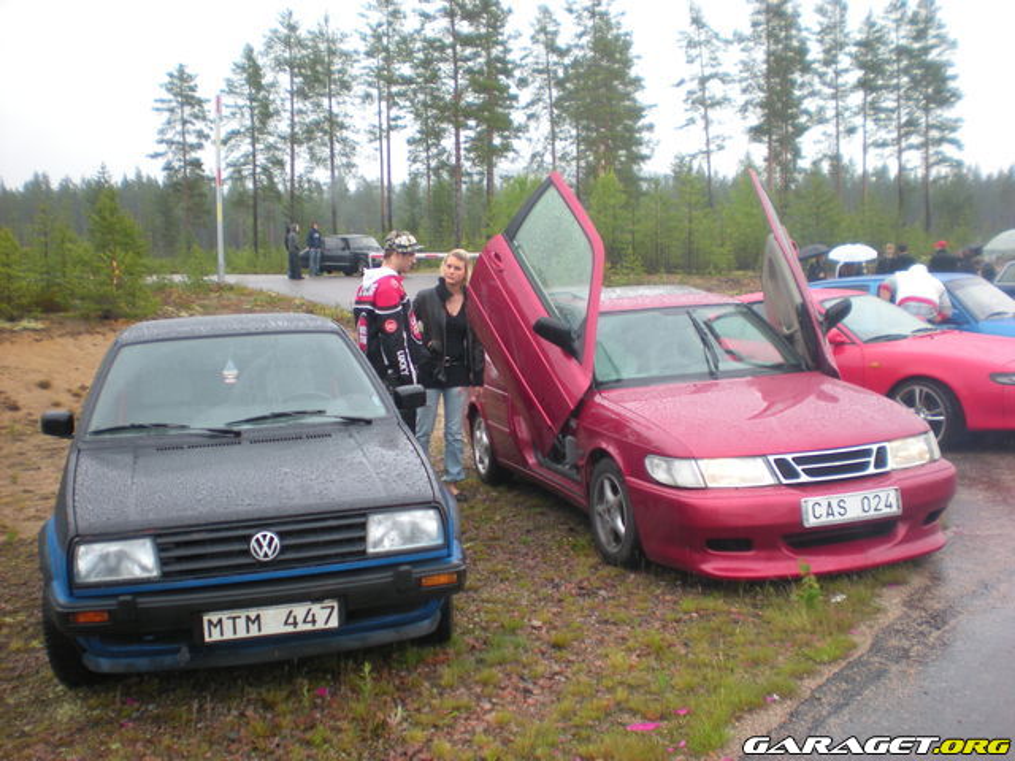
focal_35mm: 38
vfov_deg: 37.7
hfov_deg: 49.0
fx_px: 1114
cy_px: 380
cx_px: 508
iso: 64
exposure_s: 1/63
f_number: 3.1
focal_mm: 6.3
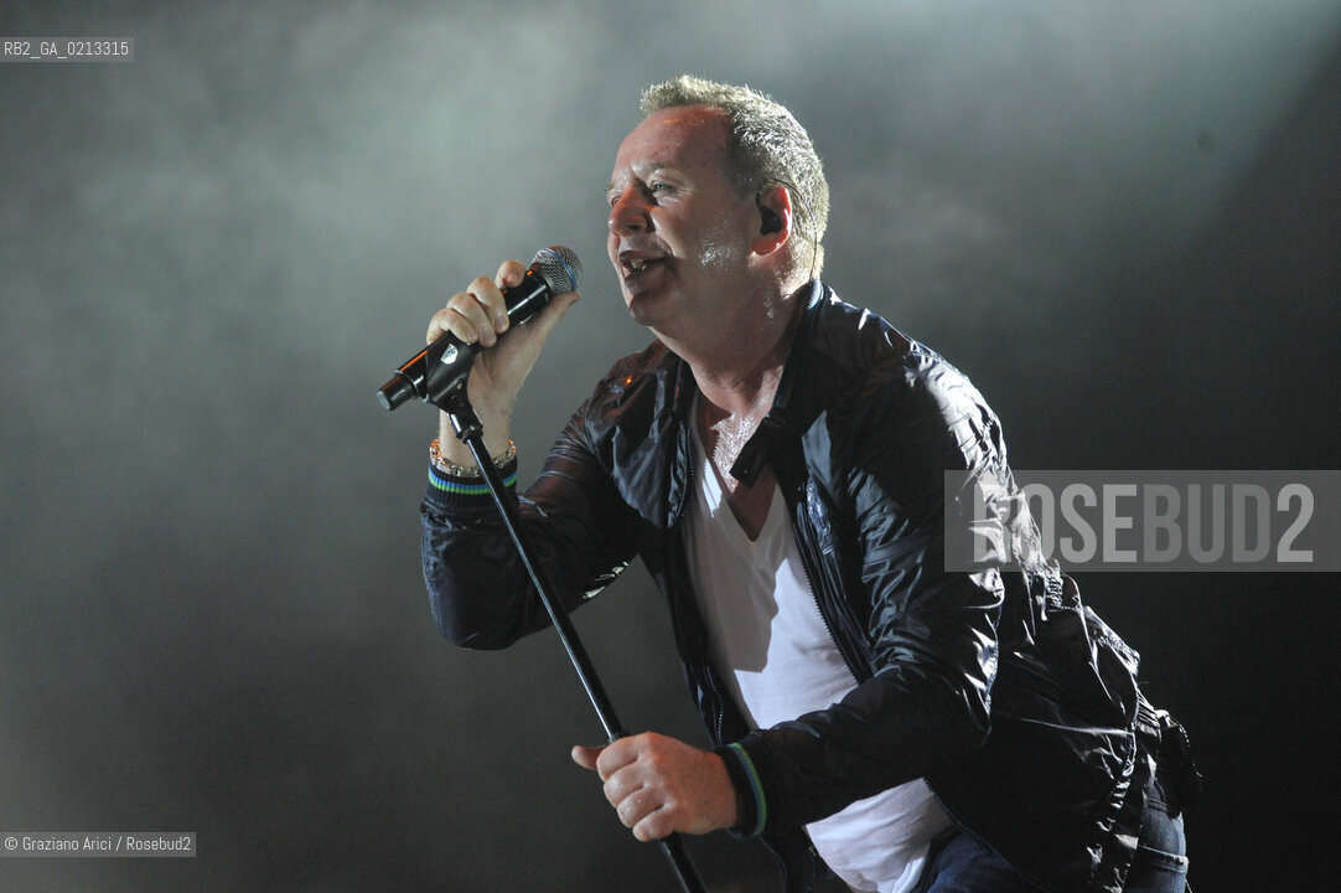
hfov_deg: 14.2
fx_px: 5398
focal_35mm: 145
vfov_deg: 9.5
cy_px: 446
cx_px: 670
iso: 3200
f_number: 5.6
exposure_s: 1/800
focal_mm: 145
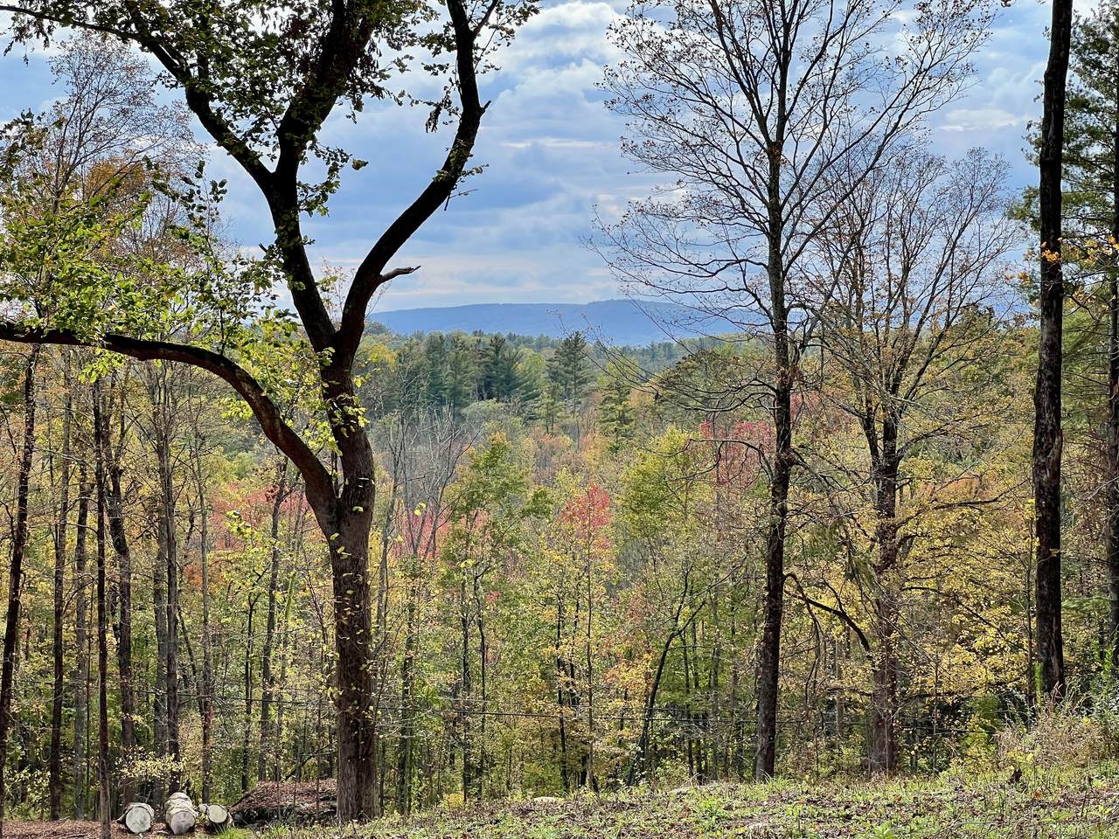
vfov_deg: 19.1
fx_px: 2489
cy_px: 420
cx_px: 560
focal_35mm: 77
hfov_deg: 25.3
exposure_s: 1/564
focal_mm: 9
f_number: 2.8
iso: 32
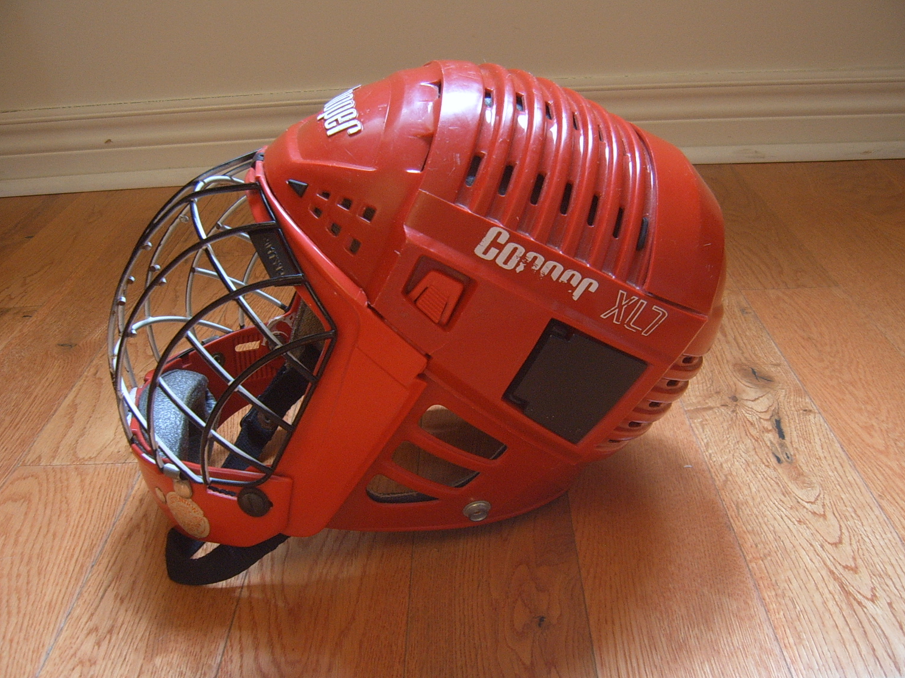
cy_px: 350
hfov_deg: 50.1
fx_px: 967
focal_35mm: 37
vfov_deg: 38.7
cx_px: 456
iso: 100
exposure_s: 1/20
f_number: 2.8
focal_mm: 5.8
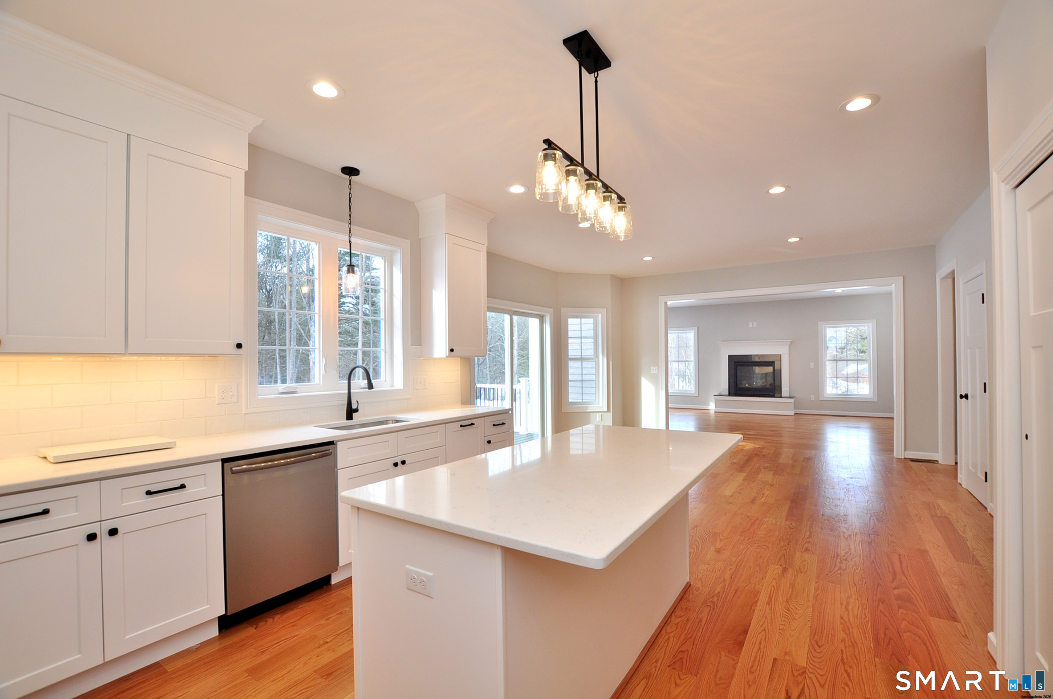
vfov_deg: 77.2
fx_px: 438
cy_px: 350
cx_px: 526
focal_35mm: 15
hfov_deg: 100.5
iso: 200
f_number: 5.6
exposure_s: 1/60
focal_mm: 10
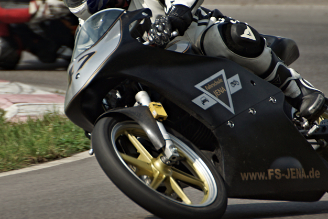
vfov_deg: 1.1
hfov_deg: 1.7
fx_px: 11002
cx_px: 139
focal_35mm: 1207
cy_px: 116
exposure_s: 1/640
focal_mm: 420
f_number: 6.3
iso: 100
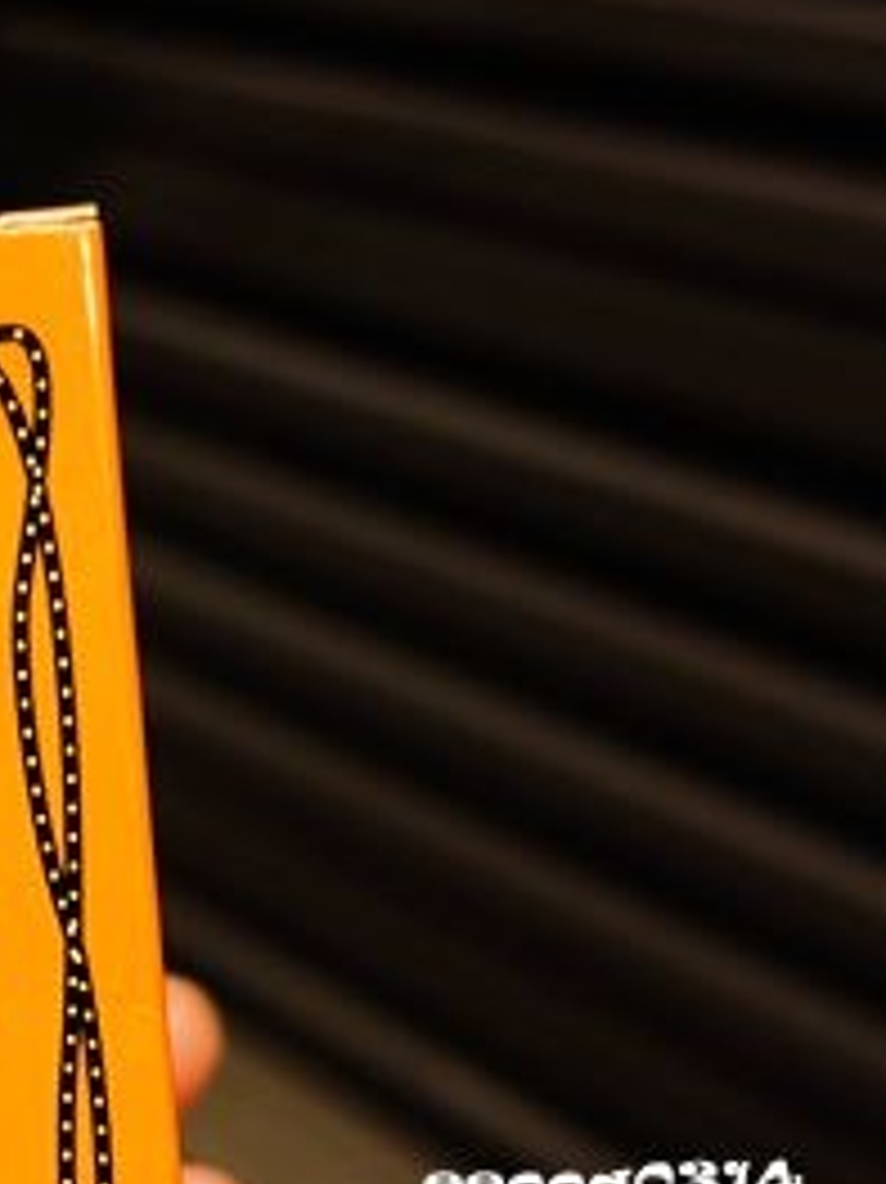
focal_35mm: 57
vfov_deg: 33.3
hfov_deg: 24.3
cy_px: 858
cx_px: -31
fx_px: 1947
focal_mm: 8.8
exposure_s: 1/30
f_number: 1.8
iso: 400
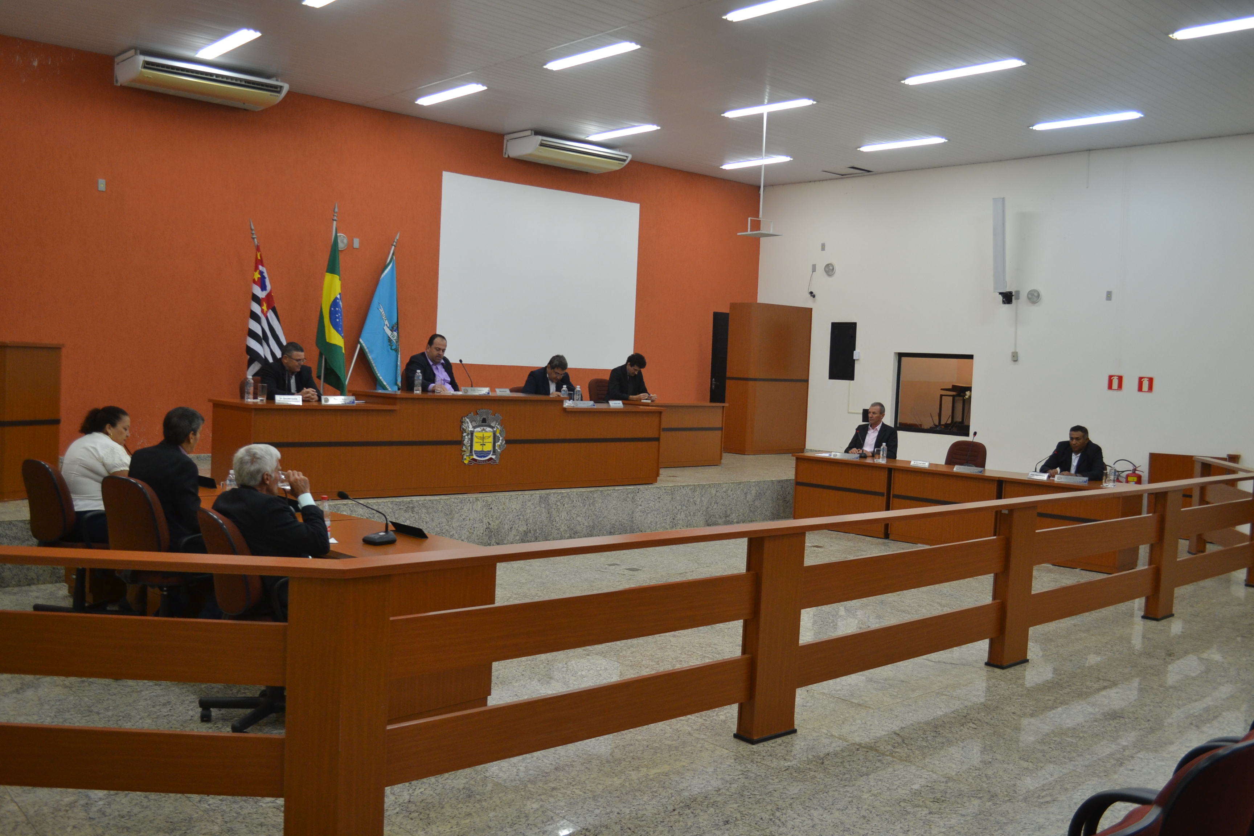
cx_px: 627
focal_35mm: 30
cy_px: 418
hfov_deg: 61.9
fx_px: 1045
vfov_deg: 43.6
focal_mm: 20
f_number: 3.8
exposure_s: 1/40
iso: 400
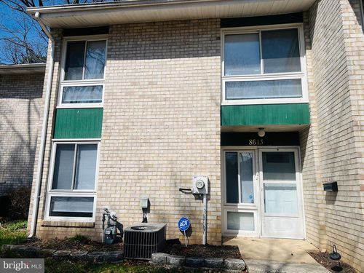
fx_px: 273
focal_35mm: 26
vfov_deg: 53.1
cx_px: 182
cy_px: 136
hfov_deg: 67.3
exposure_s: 1/8696
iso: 50
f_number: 1.5
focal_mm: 5.7
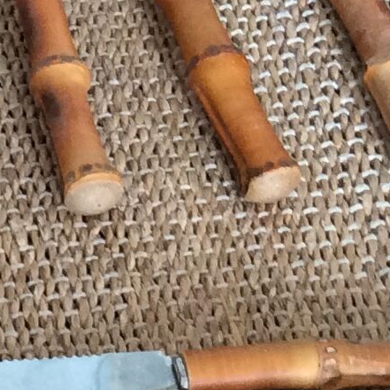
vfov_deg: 10.5
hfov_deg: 10.1
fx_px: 2116
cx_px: -264
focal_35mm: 166
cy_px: 247
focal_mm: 3.3
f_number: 2.4
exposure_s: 1/25
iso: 100
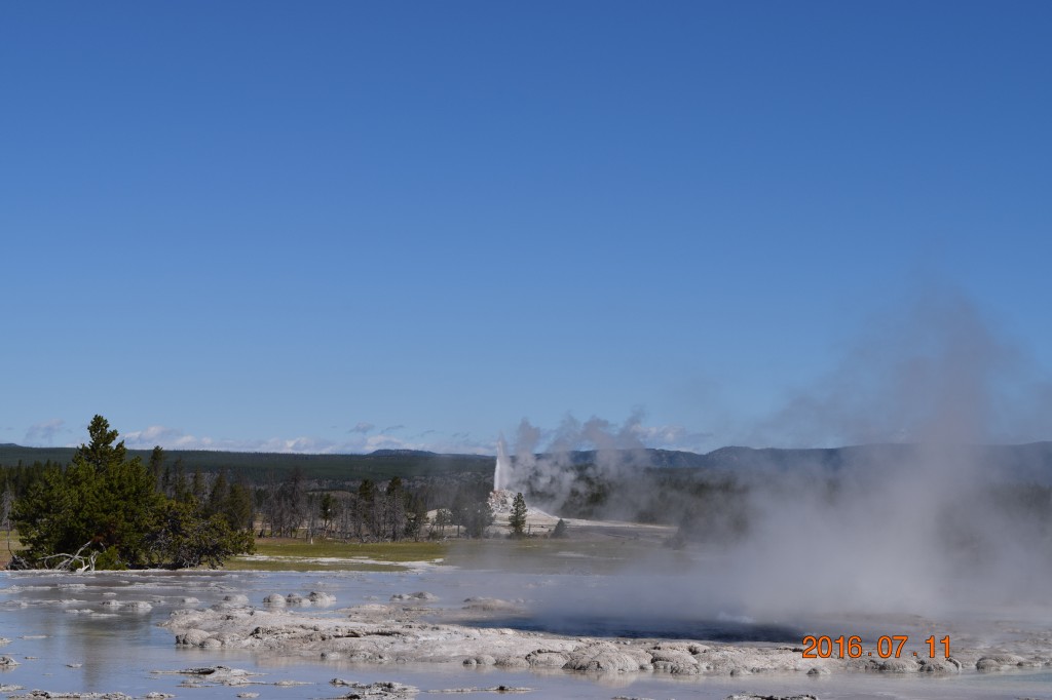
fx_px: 2410
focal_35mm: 82
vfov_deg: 16.5
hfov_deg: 24.6
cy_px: 350
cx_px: 526
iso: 200
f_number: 11
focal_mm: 55
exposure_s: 1/500
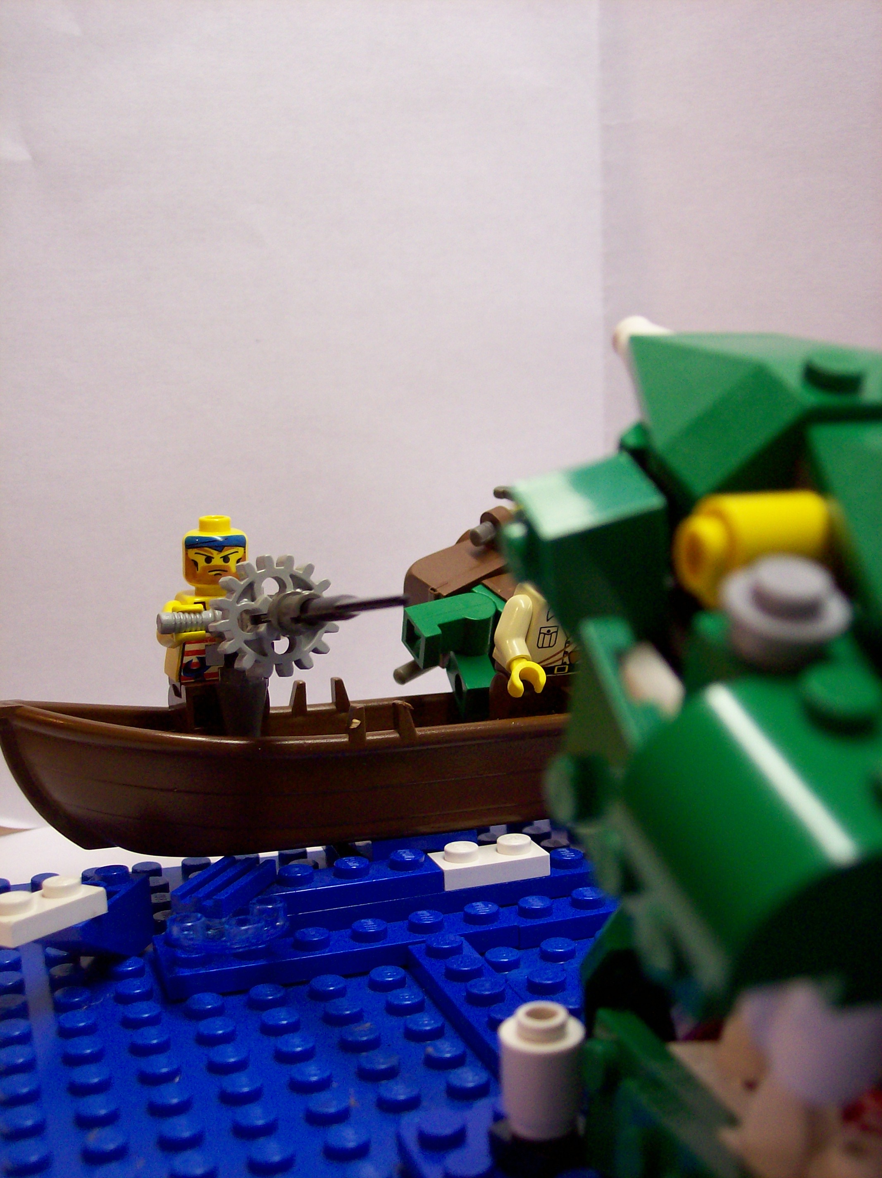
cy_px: 589
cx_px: 441
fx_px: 1530
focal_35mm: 45
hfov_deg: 32.2
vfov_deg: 42.1
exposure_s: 1/42
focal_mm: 7.6
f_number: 3
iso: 110
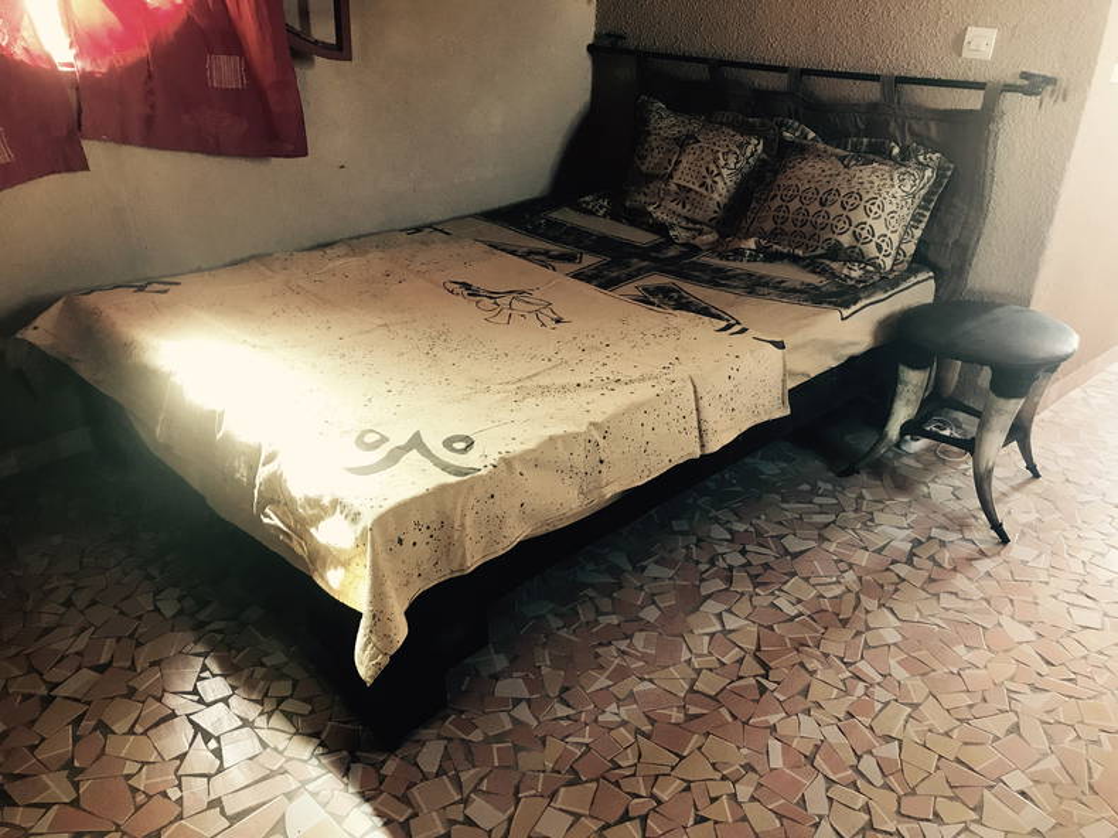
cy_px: 419
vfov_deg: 49.7
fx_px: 904
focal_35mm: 28
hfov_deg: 63.5
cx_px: 559
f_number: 1.8
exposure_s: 1/17
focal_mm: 3.99
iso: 64
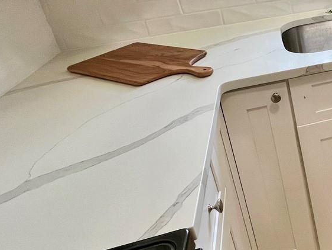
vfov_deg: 37.8
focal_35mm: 37
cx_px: 375
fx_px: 355
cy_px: 66
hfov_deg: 39.7
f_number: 1.8
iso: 125
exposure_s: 1/120
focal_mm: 1.57
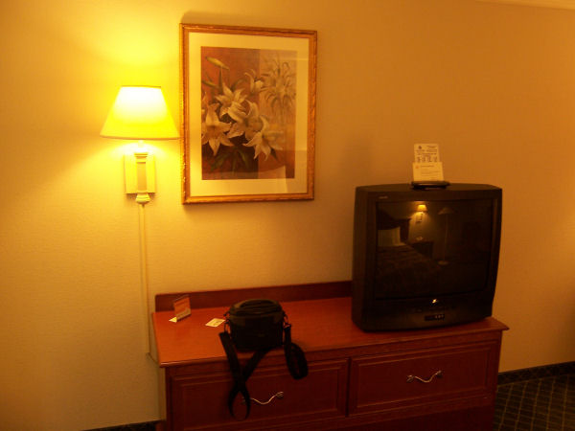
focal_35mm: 33
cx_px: 288
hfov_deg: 55.4
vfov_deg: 42.9
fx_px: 548
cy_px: 216
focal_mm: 5.5
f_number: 3.4
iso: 140
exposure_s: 1/8
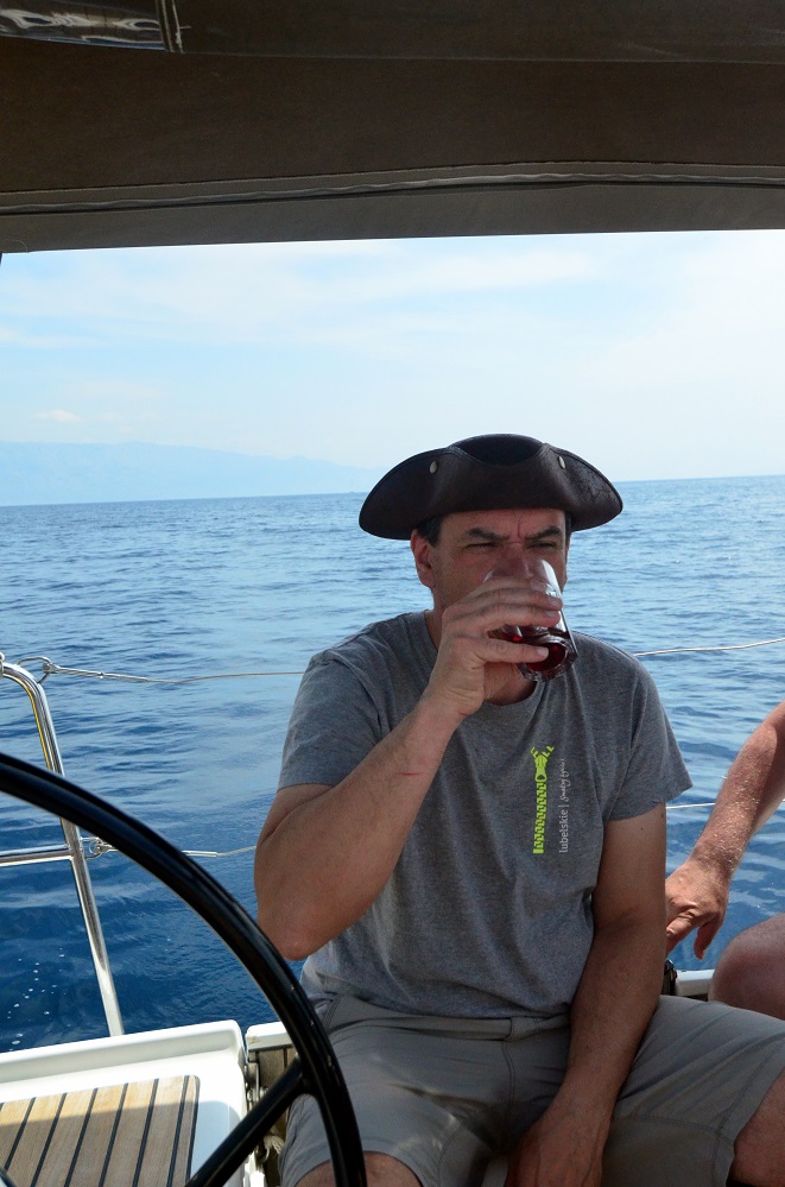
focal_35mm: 33
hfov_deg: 39.8
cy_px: 594
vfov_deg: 57.3
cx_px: 392
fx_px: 1085
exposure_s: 1/8000
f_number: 6.3
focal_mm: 22
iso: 2500
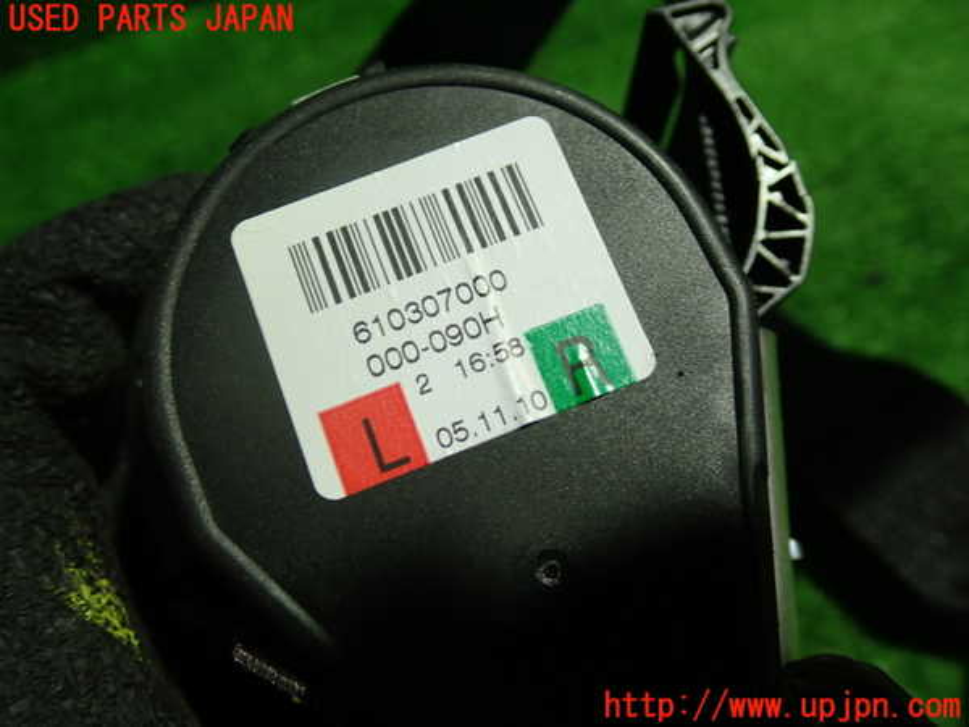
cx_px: 484
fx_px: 840
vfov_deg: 46.8
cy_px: 364
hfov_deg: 60.0
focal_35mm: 30
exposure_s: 1/50
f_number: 2.3
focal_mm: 5.4
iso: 200
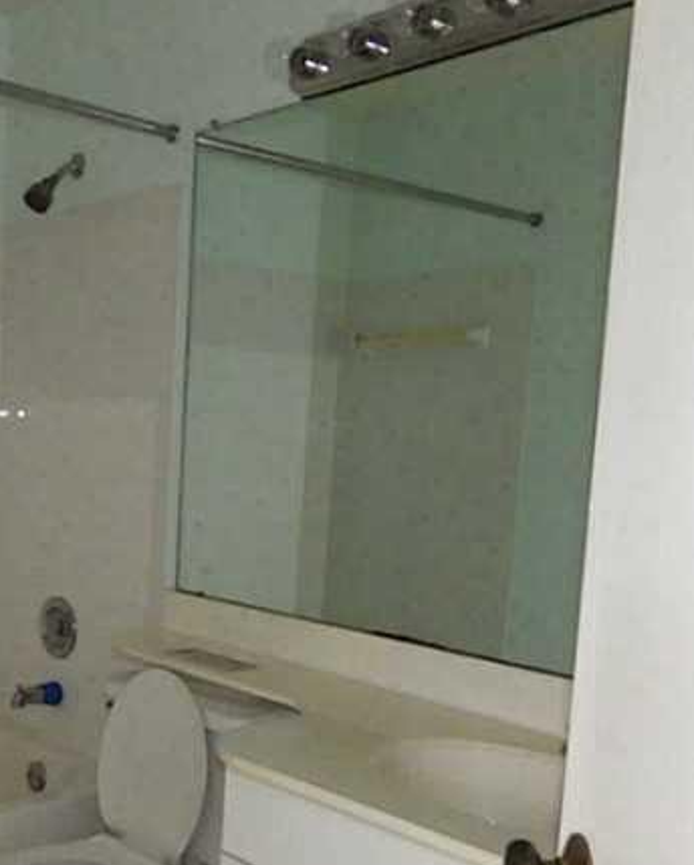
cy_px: 567
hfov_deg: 35.8
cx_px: 111
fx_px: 1026
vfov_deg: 45.2
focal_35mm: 40
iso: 1250
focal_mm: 4
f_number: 3.1
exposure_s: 1/20
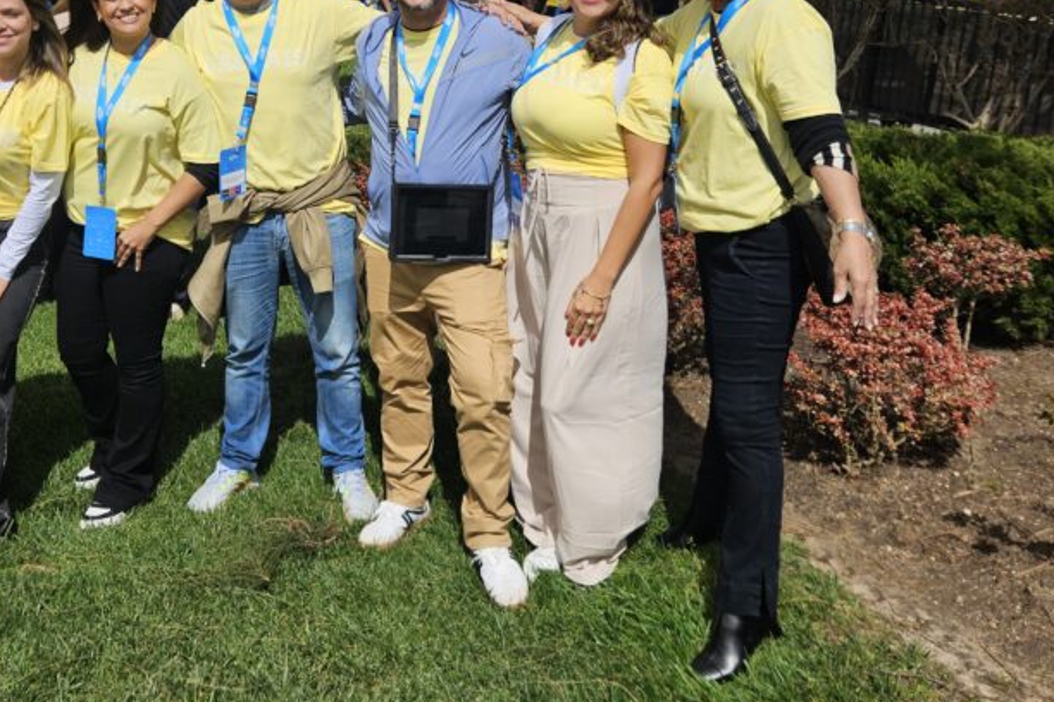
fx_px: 1171
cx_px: 370
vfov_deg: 32.0
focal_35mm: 40
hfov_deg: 47.8
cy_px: 93
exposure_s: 1/4820
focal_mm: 5.4
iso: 25
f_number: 1.8
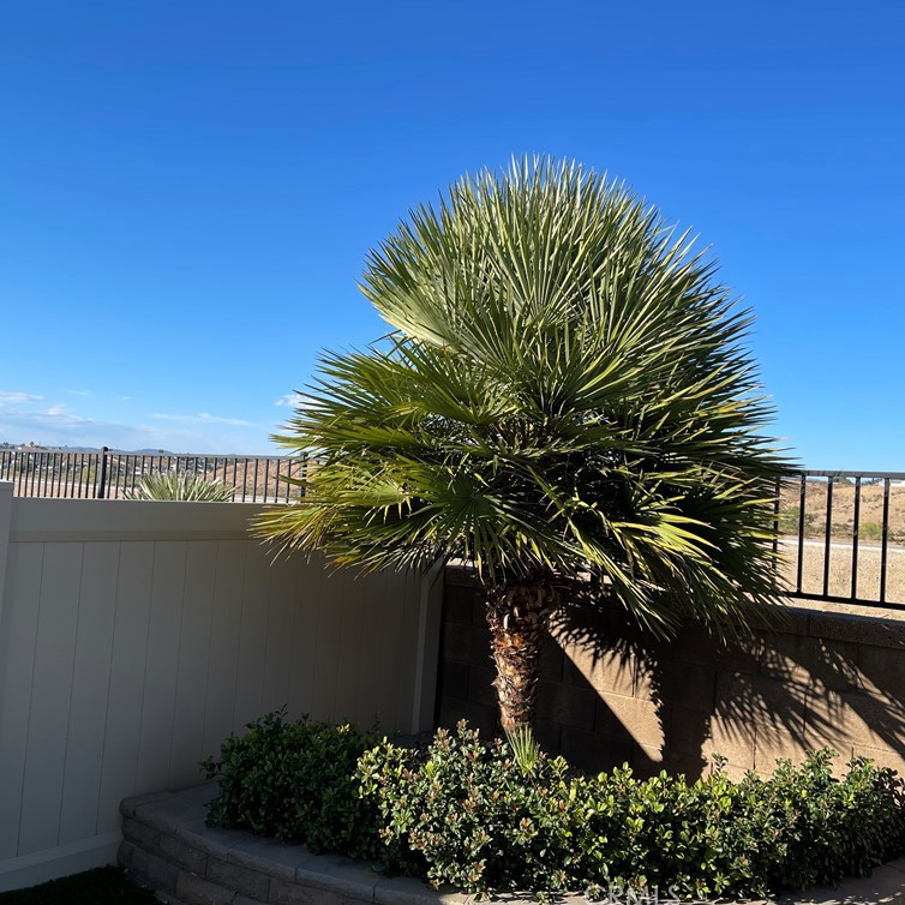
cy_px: 452
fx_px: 887
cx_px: 480
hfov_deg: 54.0
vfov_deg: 54.0
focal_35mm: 30
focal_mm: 5.1
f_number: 1.6
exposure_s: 1/2288
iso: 32
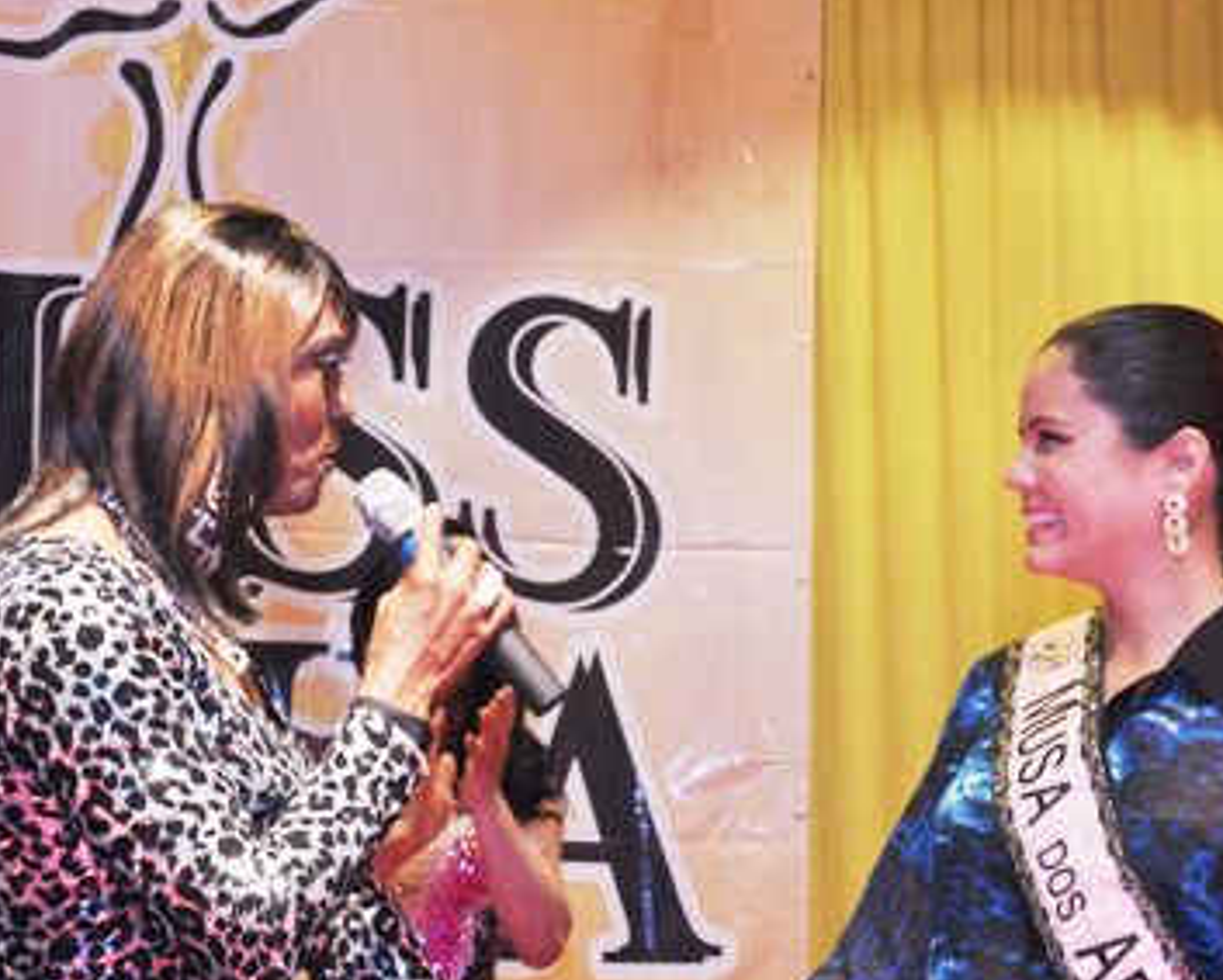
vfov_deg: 14.3
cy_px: 661
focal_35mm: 108
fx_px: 3905
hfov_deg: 17.8
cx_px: 558
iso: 2000
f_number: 10
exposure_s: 1/125
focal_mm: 45
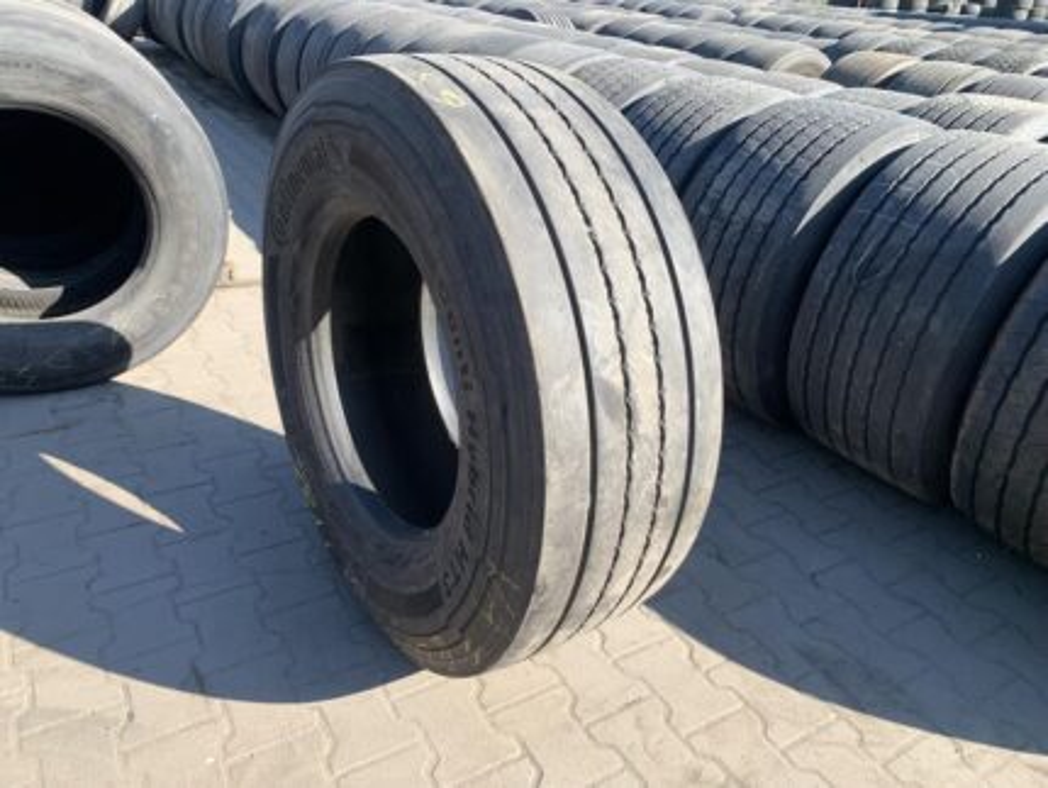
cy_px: 394
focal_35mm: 26
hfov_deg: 67.3
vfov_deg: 53.1
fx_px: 788
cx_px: 524
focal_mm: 4.25
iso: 25
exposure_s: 1/583
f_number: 1.8
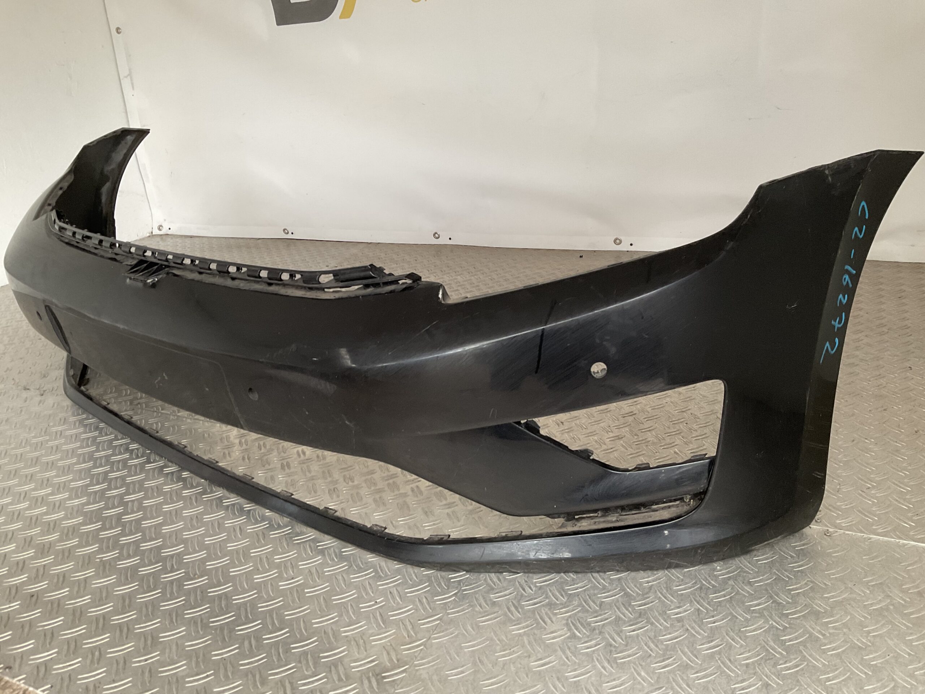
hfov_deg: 61.7
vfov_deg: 48.2
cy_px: 347
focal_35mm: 29
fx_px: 775
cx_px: 462
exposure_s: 1/60
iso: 64
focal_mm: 3
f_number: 1.8
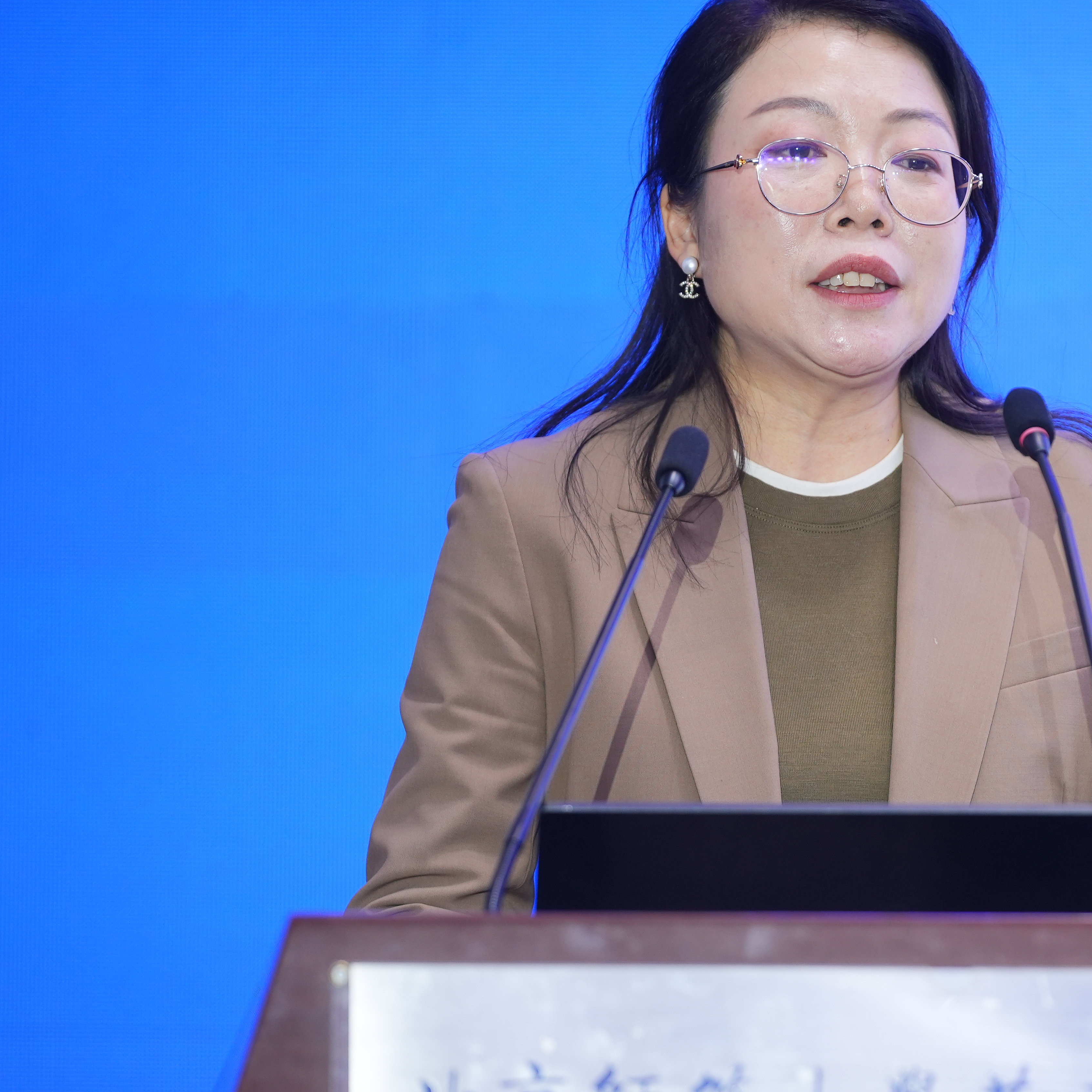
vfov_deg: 5.2
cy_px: 580
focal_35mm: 340
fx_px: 12135
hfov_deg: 5.1
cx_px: 876
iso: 640
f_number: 3.2
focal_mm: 192
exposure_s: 1/125
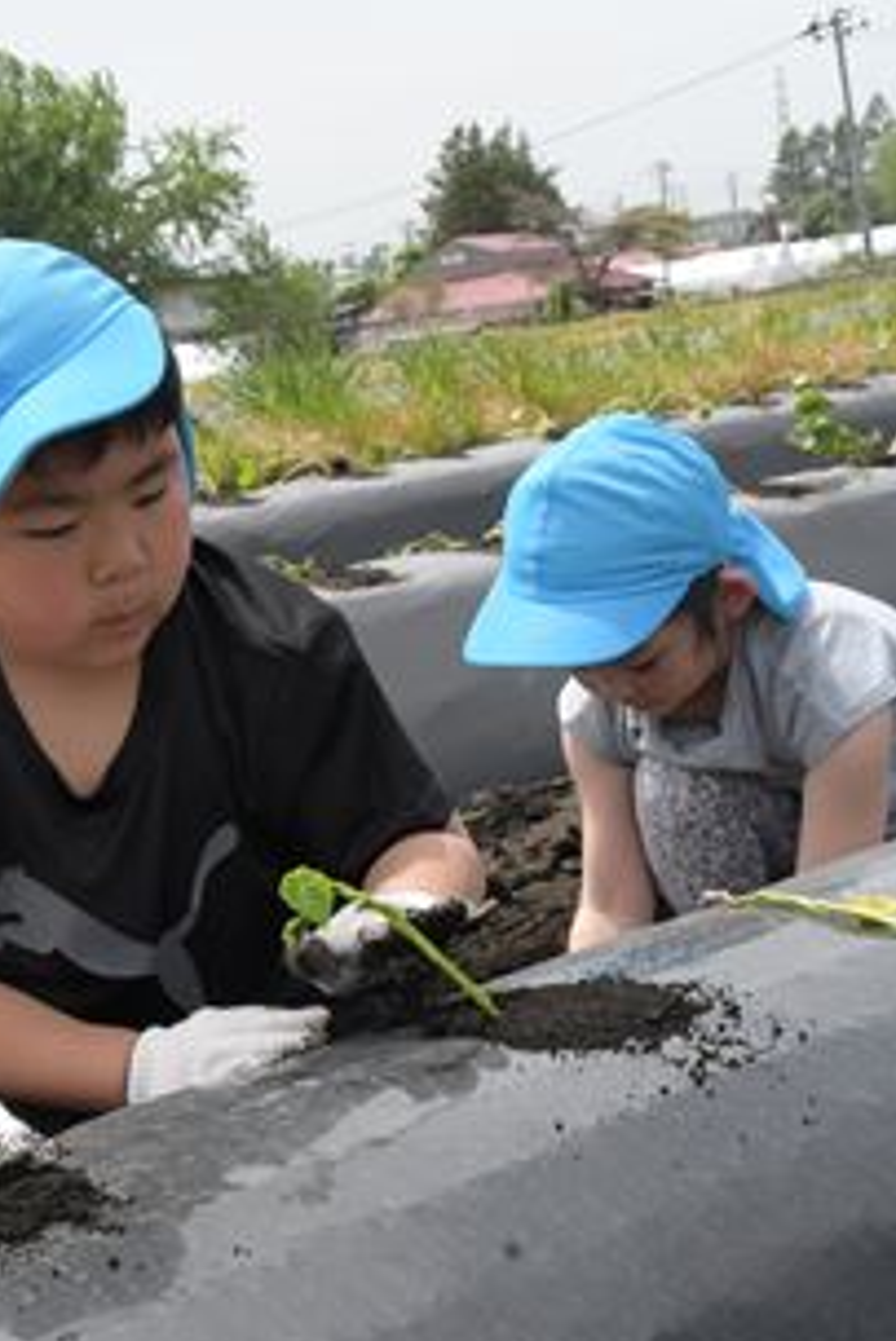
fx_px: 2573
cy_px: 695
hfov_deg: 19.3
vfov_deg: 29.2
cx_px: 26
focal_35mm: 69
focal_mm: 28
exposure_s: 1/1000
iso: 2000
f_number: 16
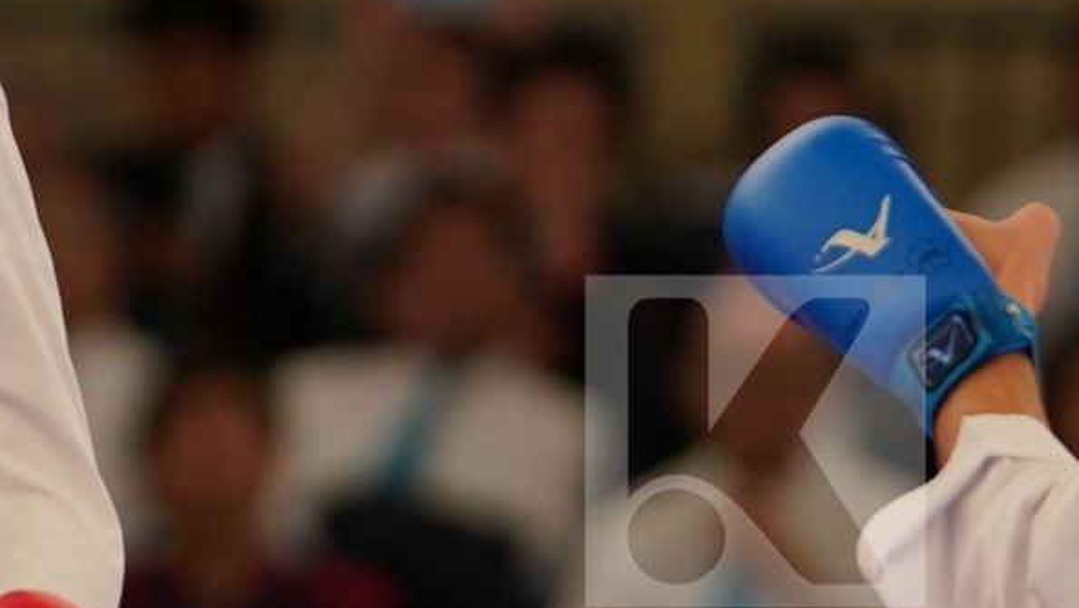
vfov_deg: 1.3
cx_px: 137
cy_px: 442
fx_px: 26647
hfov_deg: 2.3
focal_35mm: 931
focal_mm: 195
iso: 1250
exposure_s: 1/1000
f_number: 2.8
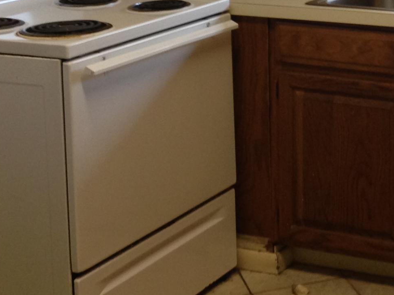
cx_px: 441
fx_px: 1161
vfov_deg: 14.2
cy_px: -22
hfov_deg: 18.5
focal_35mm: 102
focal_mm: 4.12
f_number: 2.4
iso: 100
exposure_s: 1/20
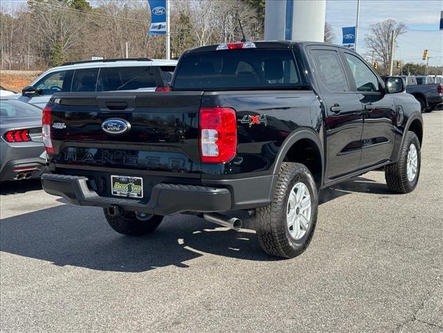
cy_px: 166
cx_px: 222
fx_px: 614
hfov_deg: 39.7
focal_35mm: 48
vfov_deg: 30.3
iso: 64
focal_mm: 6.76
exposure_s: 1/2331
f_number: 1.78
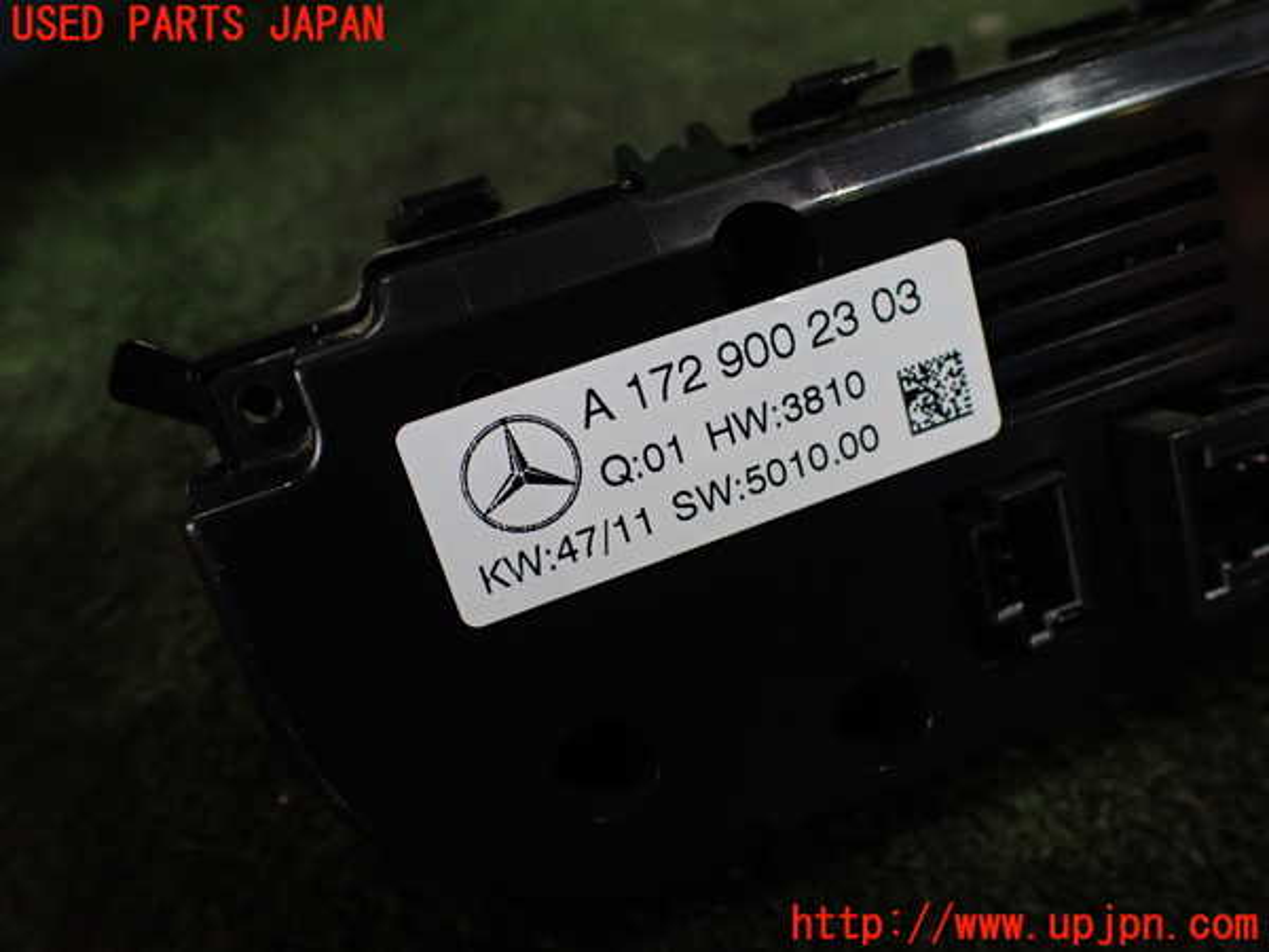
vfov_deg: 46.8
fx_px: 1100
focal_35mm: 30
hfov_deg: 60.0
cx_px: 634
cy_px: 476
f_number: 2.3
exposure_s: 1/125
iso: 320
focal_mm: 5.4
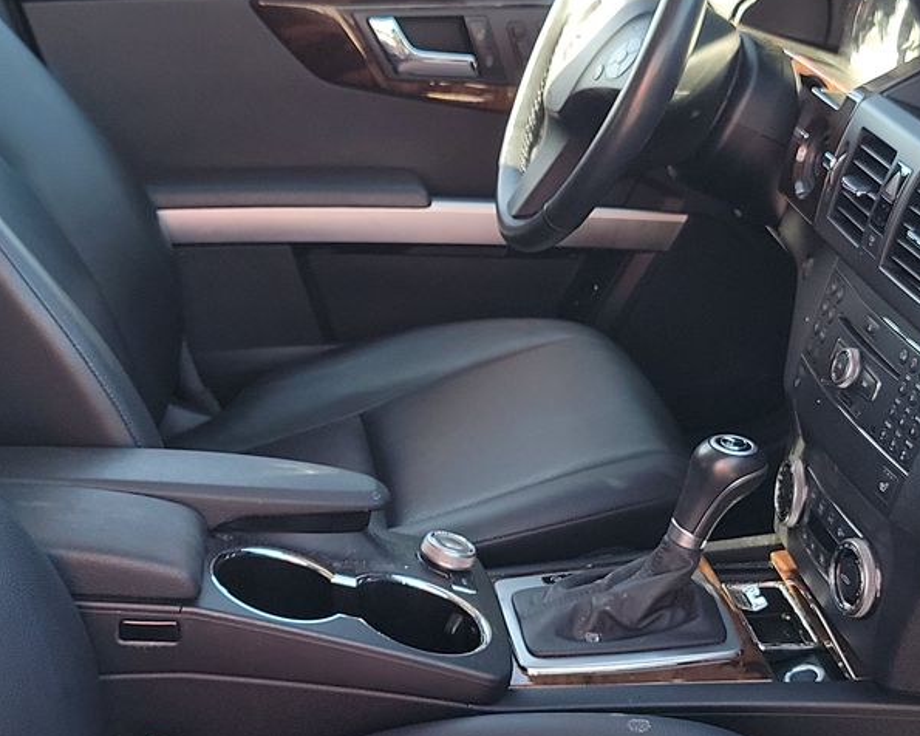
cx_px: 492
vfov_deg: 24.2
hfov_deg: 30.0
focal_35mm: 63
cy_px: 436
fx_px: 1715
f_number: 1.8
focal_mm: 6.7
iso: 65
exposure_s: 1/59
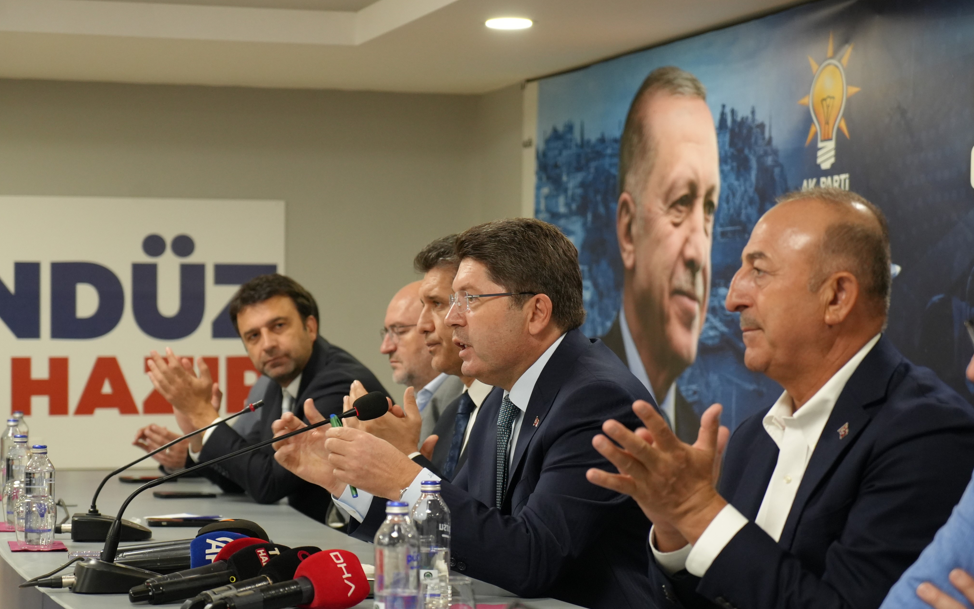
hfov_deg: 25.5
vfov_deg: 16.1
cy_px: 348
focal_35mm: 81
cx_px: 477
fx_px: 2150
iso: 3200
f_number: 4
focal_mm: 70
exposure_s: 1/160
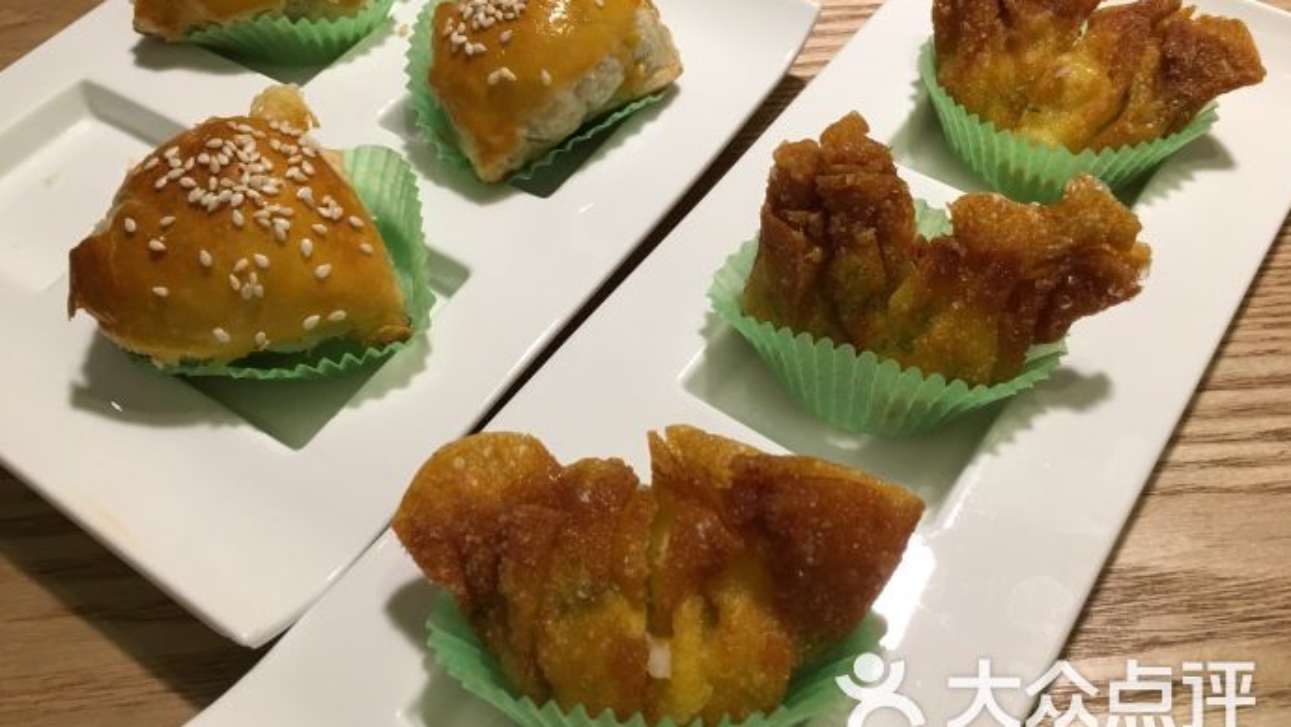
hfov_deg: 61.0
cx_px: 650
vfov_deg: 36.6
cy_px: 304
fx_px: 1096
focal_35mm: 32
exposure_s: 1/33
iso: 125
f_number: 2.2
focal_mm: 4.15
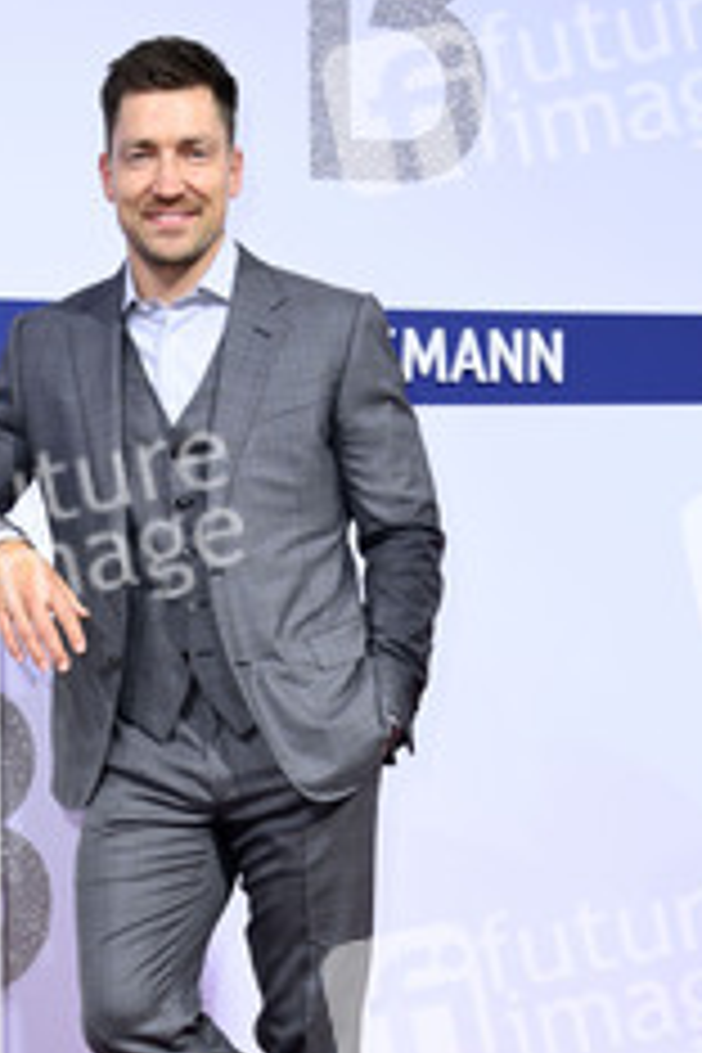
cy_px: 765
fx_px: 2398
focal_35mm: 82
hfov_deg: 16.5
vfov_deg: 24.5
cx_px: 144
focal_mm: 48
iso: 1000
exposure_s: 1/200
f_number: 5.6
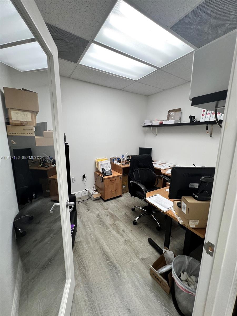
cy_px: 158
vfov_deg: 106.2
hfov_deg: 89.9
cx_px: 118
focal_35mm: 13
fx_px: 119
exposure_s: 1/120
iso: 80
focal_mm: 1.57
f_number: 1.8
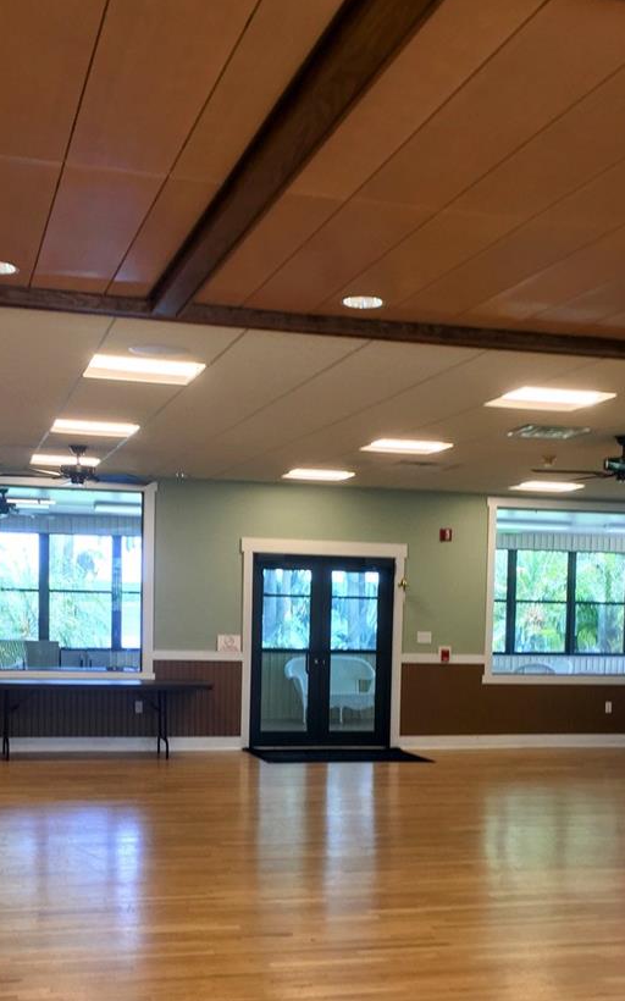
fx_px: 1227
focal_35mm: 45
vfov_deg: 43.6
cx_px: 286
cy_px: 690
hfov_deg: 28.6
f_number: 2.2
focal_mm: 4.15
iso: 32
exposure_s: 1/40
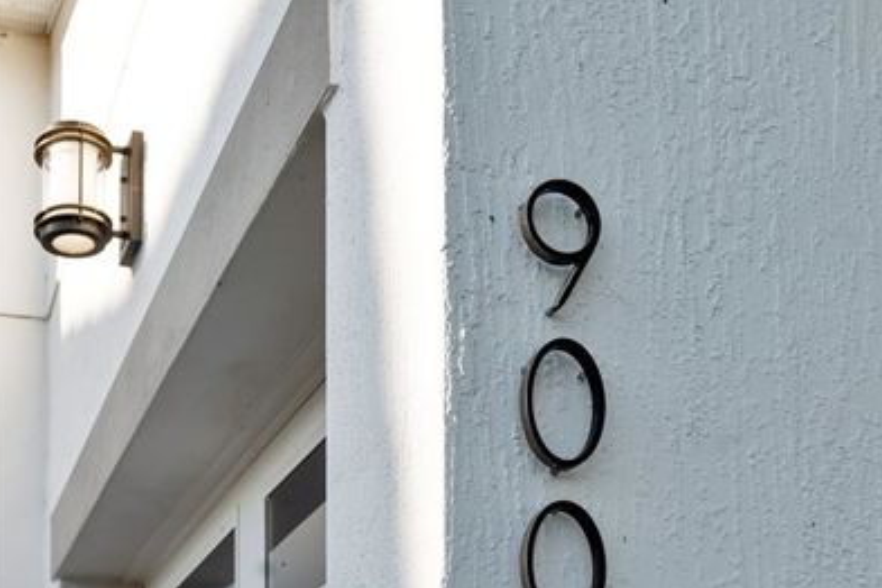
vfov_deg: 25.8
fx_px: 1274
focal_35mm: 52
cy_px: 416
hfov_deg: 36.1
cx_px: 780
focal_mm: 29
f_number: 8
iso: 100
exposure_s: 1/125
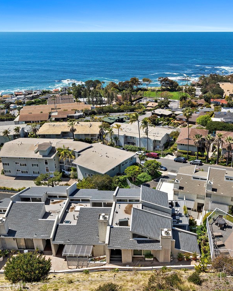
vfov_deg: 55.7
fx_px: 276
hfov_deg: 45.4
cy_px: 143
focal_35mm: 32
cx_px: 145
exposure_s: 1/400
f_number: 9
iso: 100
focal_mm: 12.29
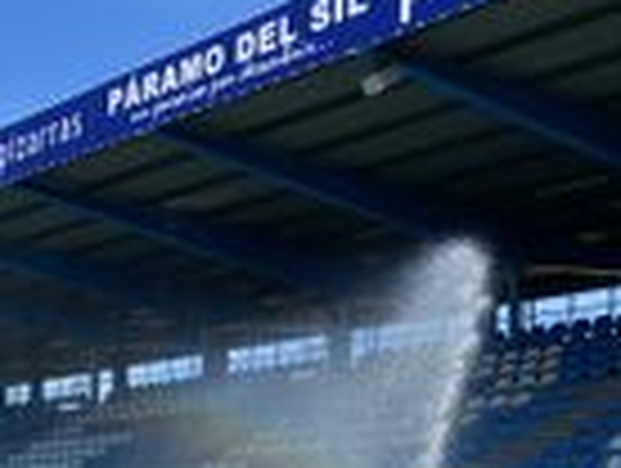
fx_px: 1402
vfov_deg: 17.9
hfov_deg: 21.3
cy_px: 578
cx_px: -297
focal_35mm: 78
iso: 32
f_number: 1.8
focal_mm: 4.25
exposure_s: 1/1996
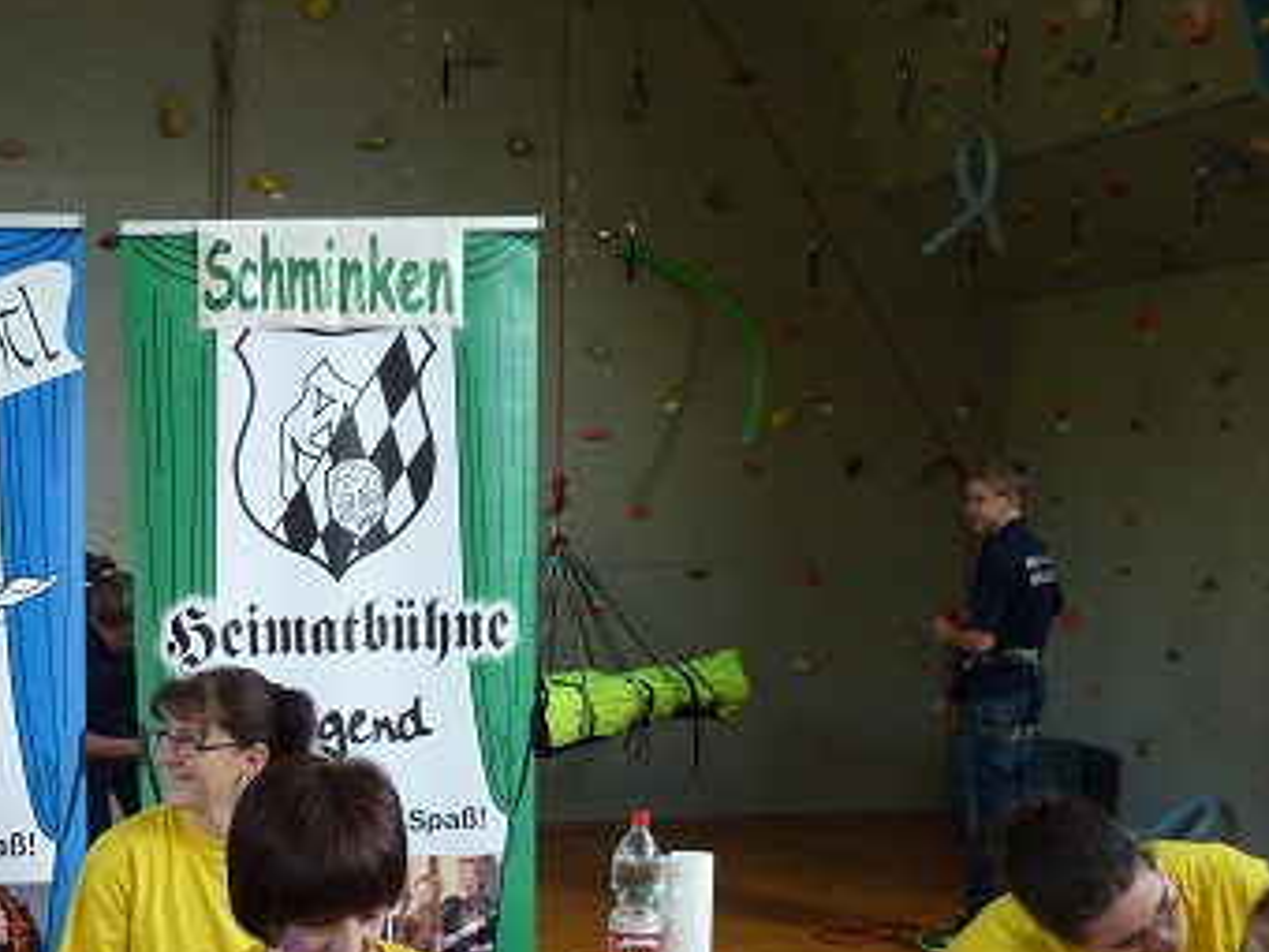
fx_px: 1723
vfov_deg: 29.6
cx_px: 146
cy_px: 855
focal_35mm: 47
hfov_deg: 37.9
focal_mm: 4.1
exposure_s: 1/40
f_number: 3.3
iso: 80
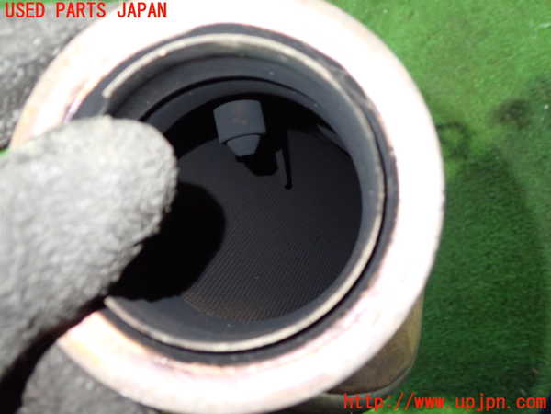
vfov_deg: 46.8
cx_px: 276
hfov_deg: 60.0
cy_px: 207
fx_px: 478
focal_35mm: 30
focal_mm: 5.4
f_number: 2.3
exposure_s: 1/25
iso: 800
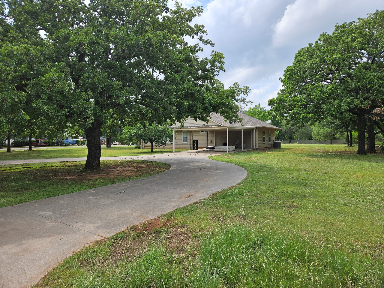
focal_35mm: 23
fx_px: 255
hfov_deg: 73.9
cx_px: 192
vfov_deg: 58.9
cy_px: 144
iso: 25
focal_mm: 5.4
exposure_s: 1/1614
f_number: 1.8
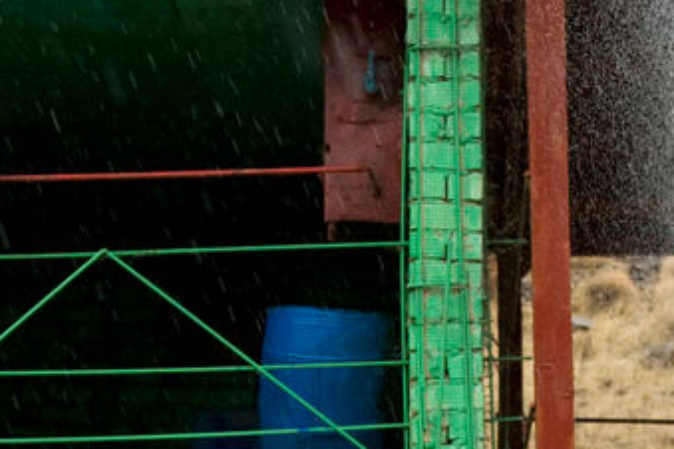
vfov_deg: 8.2
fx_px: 3108
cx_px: 439
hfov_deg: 12.4
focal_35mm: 166
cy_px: 594
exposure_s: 1/320
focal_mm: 44
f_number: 5.6
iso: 1250
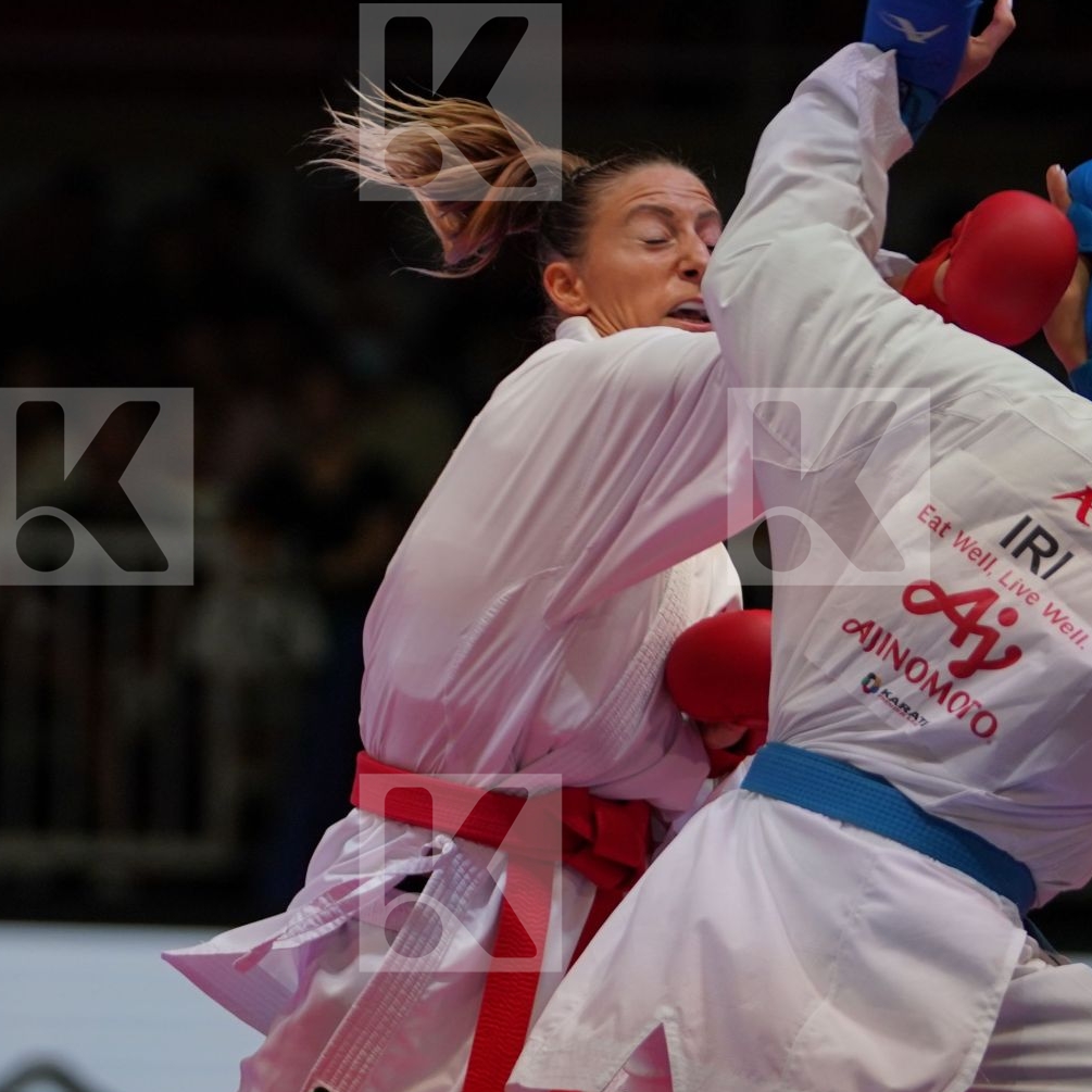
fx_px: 12277
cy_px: 487
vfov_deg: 5.1
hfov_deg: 5.1
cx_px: 461
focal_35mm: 344
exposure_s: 1/1000
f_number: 2.8
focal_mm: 151
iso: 640
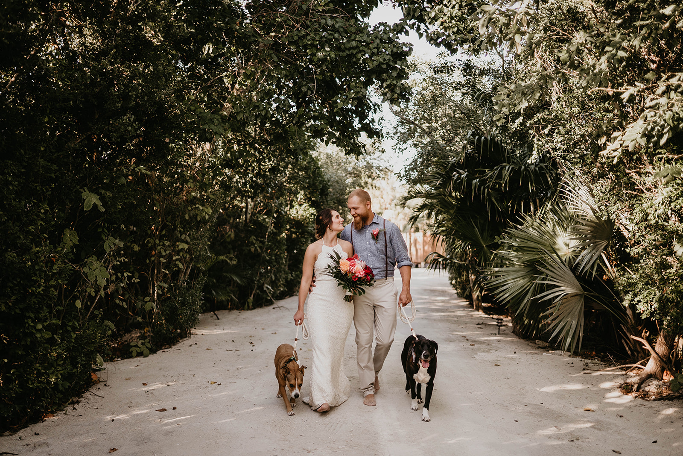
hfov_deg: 54.4
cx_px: 342
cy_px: 228
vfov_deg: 37.9
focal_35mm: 35
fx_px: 664
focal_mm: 35
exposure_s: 1/1600
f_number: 1.4
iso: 500
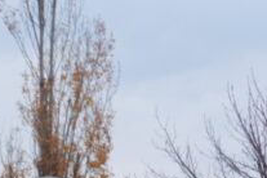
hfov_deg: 7.8
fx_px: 1924
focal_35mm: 259
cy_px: 439
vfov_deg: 5.1
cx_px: -102
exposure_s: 1/1250
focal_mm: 35
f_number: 1.8
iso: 200
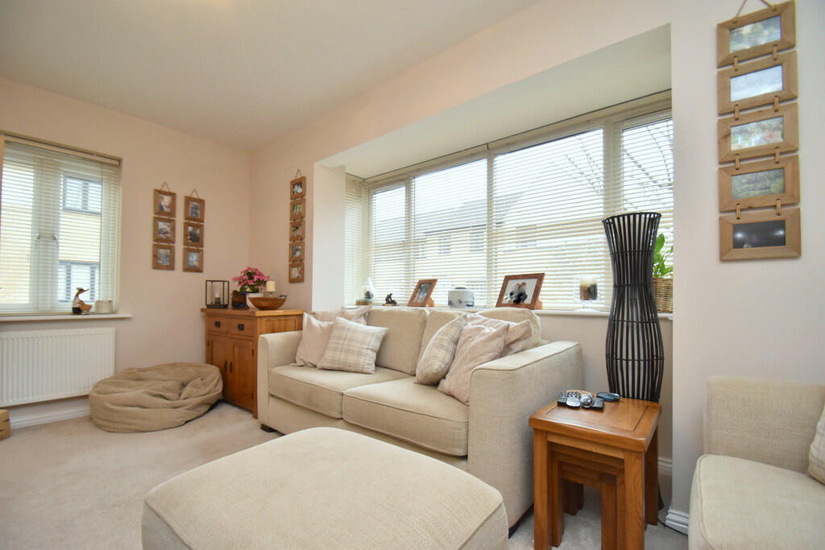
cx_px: 412
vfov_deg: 77.3
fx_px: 344
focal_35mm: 15
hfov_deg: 100.4
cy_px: 275
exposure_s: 1/125
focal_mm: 10
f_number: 4
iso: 800
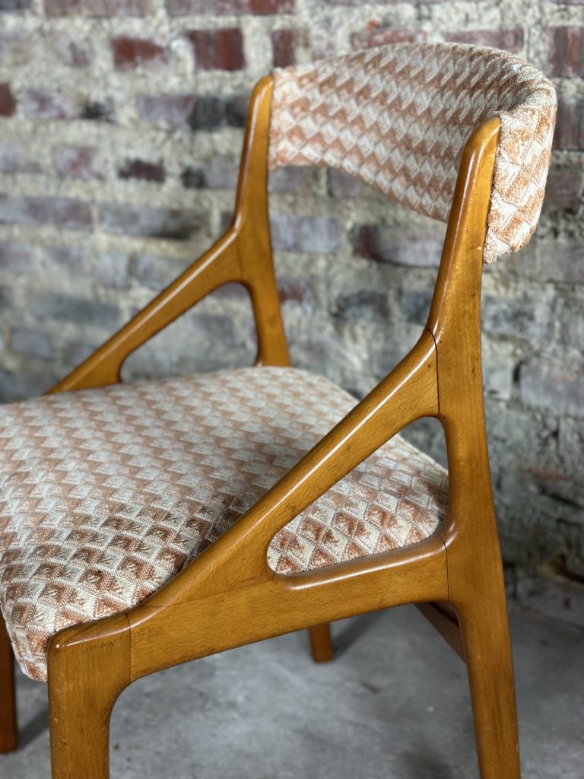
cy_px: 390
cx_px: 292
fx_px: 1080
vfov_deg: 39.7
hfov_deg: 30.3
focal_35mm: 48
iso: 160
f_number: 1.78
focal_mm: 6.86
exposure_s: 1/50
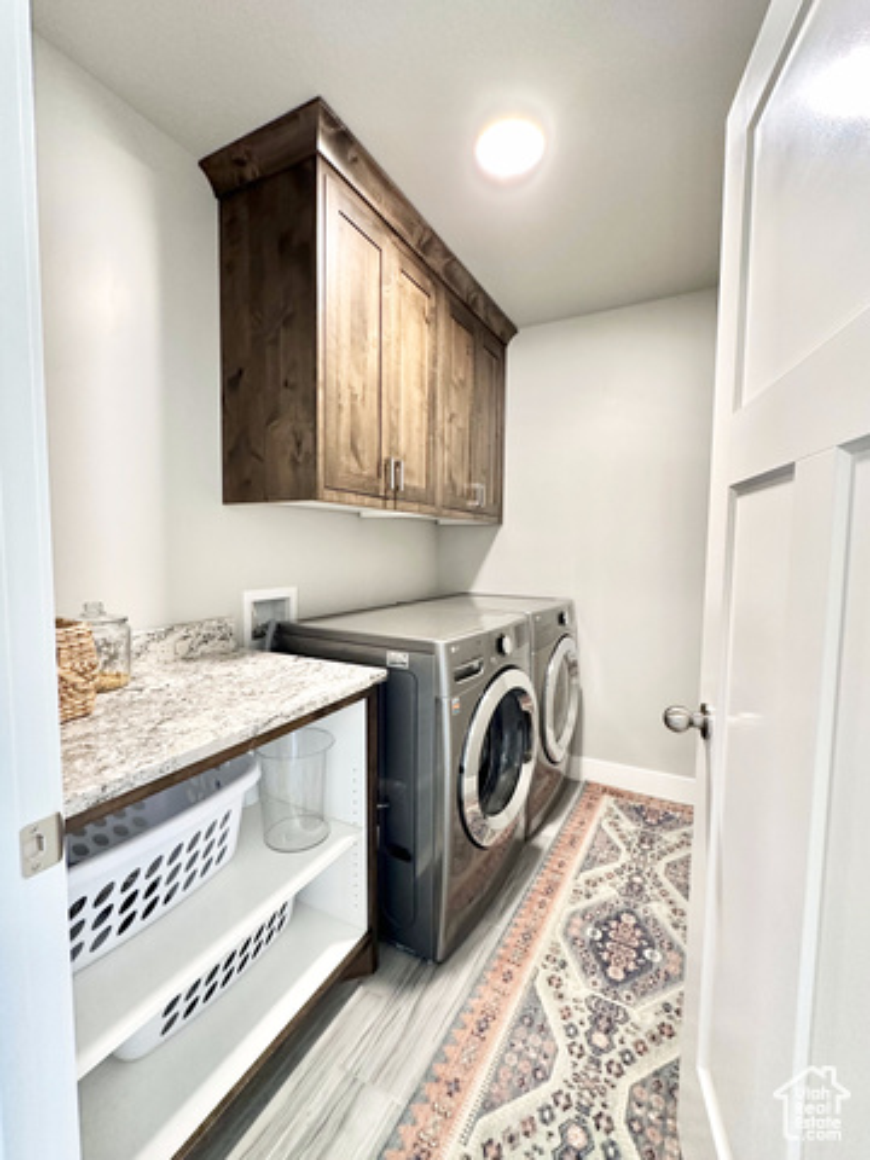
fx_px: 469
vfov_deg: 102.1
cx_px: 435
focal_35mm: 14
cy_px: 580
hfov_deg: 85.7
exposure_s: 1/60
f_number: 2.2
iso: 320
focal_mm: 2.22
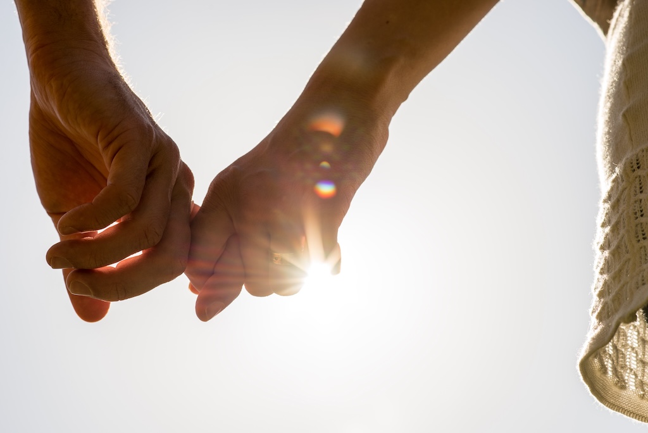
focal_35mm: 85
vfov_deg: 16.1
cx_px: 324
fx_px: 1531
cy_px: 216
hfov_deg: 23.9
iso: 100
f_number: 8
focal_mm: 85
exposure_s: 1/400
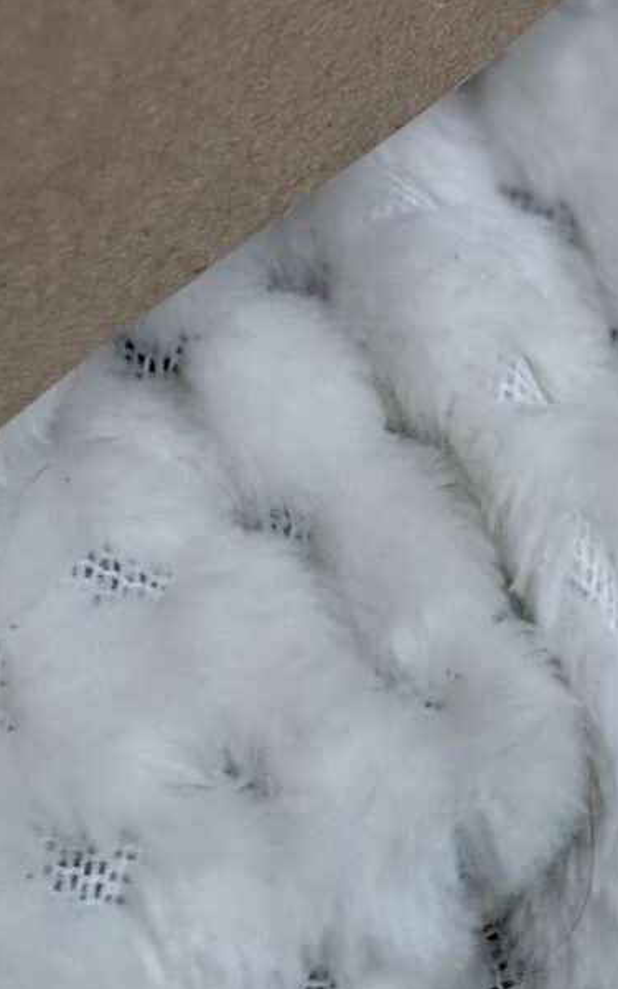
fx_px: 2803
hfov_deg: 12.3
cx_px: -112
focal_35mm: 104
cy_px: -770
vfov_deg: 16.7
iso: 50
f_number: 1.8
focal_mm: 5.54
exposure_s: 1/202
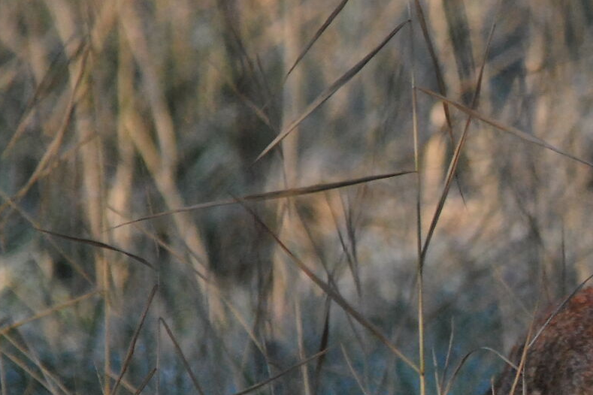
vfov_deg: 0.6
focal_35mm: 2284
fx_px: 37620
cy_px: 326
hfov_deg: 0.9
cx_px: 737
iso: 800
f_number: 6.3
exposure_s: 1/1600
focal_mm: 500
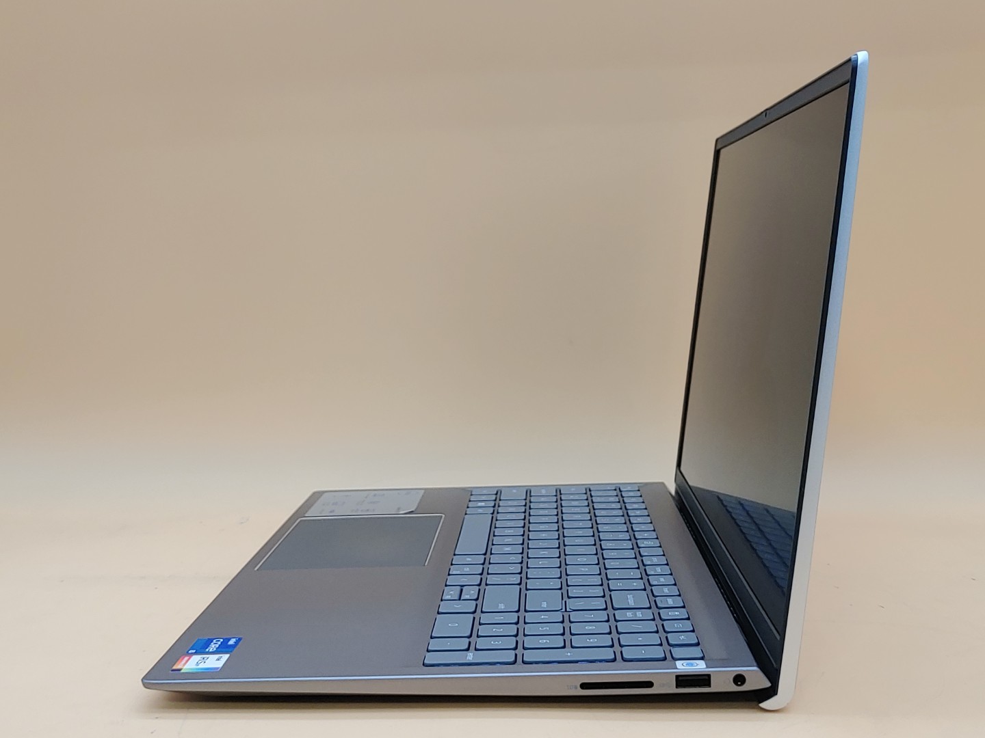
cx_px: 492
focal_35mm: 44
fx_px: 1252
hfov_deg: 42.9
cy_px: 369
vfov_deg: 32.9
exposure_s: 1/92
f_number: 1.8
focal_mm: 4.36
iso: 50
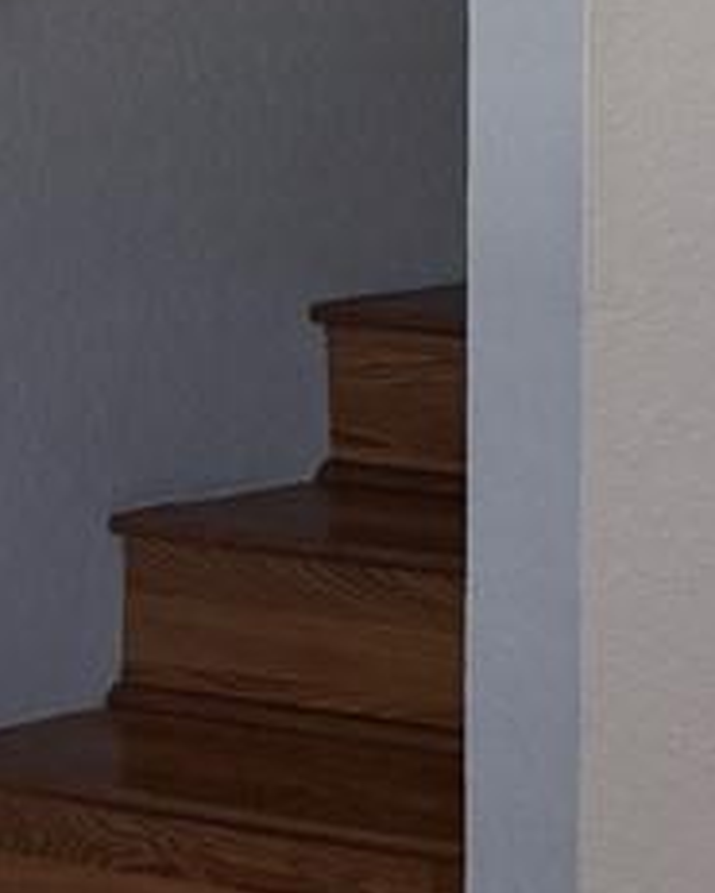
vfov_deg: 11.7
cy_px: -143
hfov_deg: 7.7
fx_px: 4282
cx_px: 2462
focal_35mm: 162
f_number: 1.78
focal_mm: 6.76
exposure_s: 1/165
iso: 125
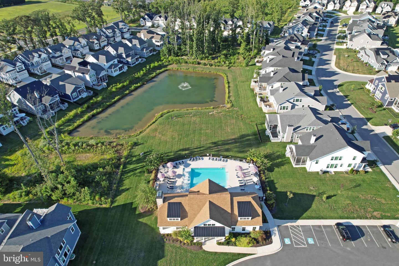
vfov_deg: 57.2
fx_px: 244
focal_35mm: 22
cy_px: 133
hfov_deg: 78.6
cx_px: 200
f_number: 2.8
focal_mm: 8.38
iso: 110
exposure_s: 1/800
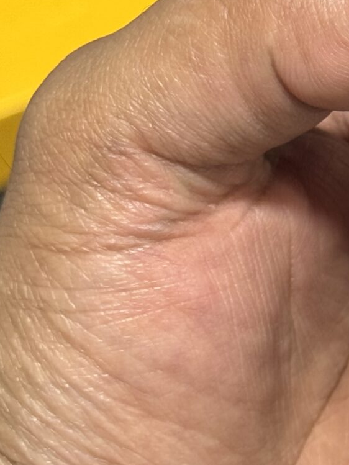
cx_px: 576
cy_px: 291
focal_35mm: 164
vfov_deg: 12.0
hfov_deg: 8.8
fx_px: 2204
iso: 160
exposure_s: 1/51
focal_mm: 6.76
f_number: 1.78
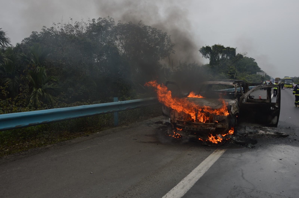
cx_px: 150
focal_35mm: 27
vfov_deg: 47.8
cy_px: 99
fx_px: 224
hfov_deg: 67.4
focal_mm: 18
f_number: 6.3
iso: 100
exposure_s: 1/160
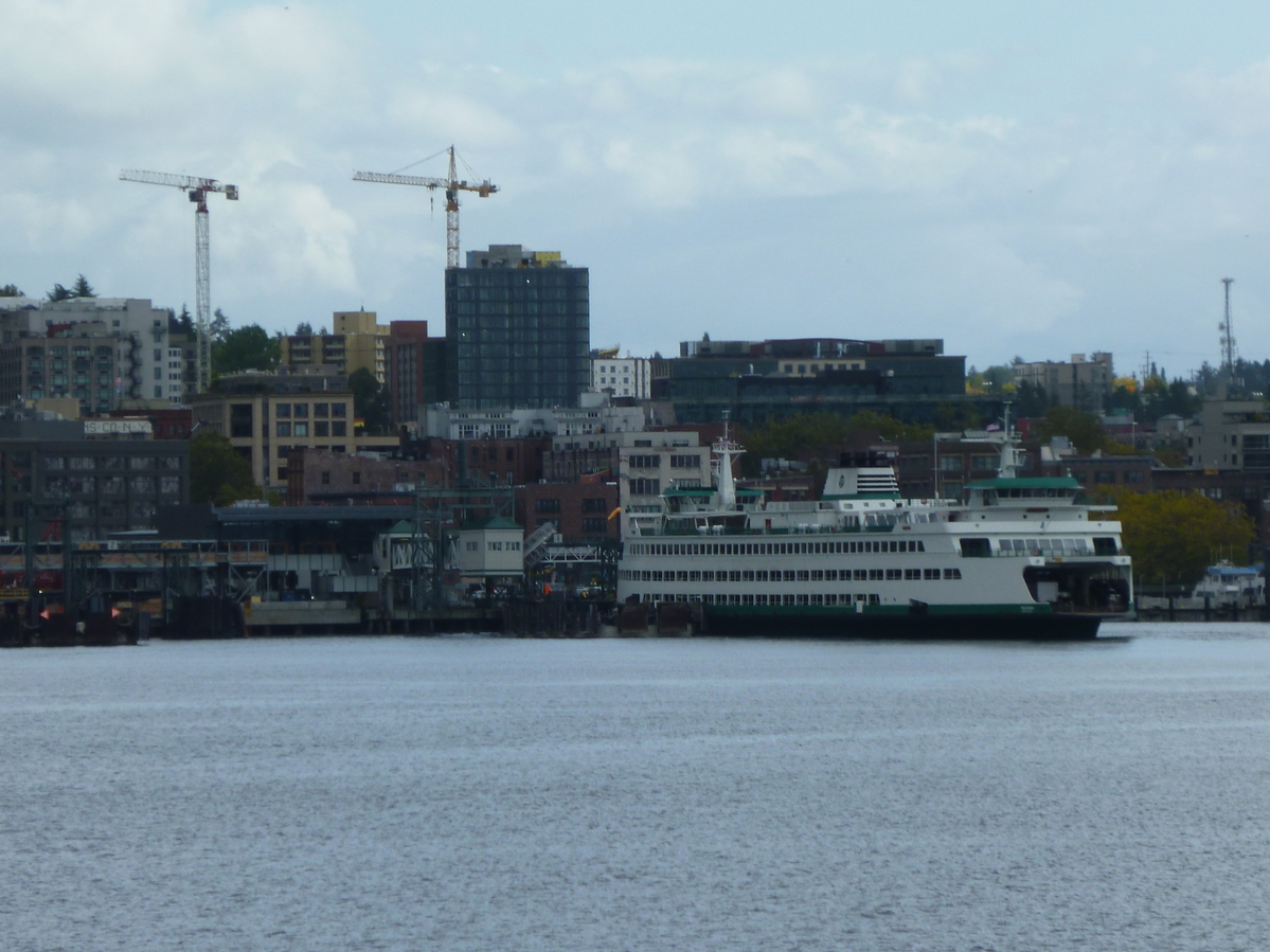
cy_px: 479
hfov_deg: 7.4
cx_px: 607
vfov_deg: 5.6
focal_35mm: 267
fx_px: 9795
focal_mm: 36
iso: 80
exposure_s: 1/250
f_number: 5.9
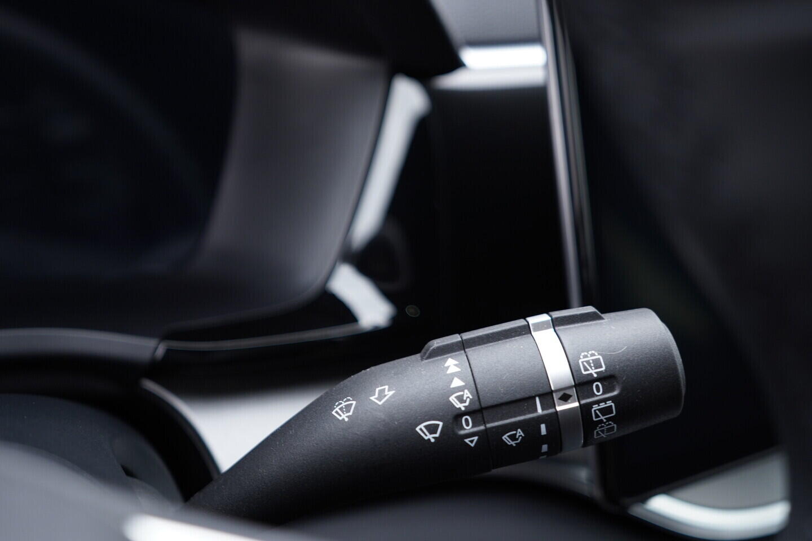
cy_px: 270
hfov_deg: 53.1
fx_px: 812
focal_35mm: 36
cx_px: 406
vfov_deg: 36.9
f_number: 2.8
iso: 250
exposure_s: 1/40
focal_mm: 24
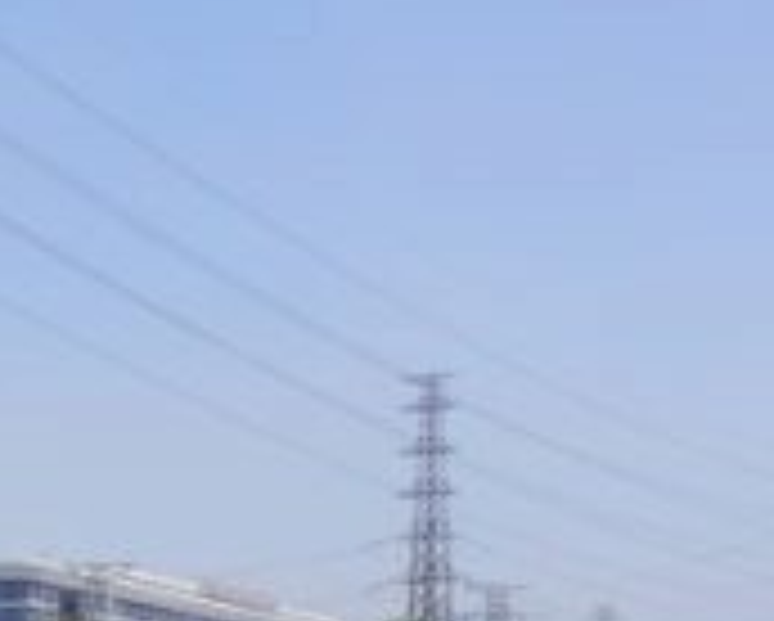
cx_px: -590
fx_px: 3073
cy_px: 853
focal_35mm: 134
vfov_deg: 11.2
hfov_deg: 13.1
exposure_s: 1/200
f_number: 10
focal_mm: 16
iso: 100
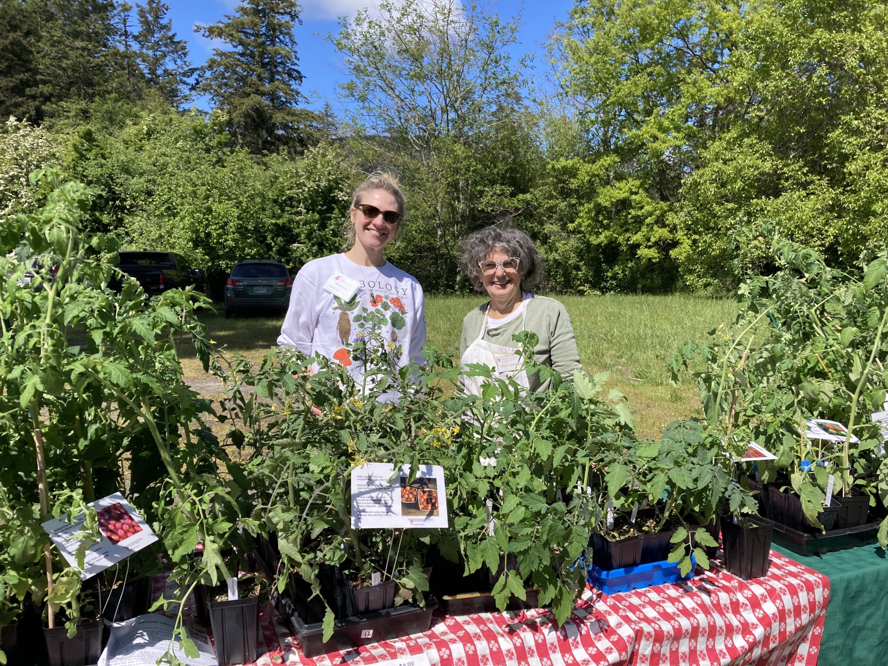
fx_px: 718
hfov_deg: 63.4
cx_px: 444
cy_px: 333
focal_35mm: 28
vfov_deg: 49.7
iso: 20
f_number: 1.8
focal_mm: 3.99
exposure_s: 1/1675
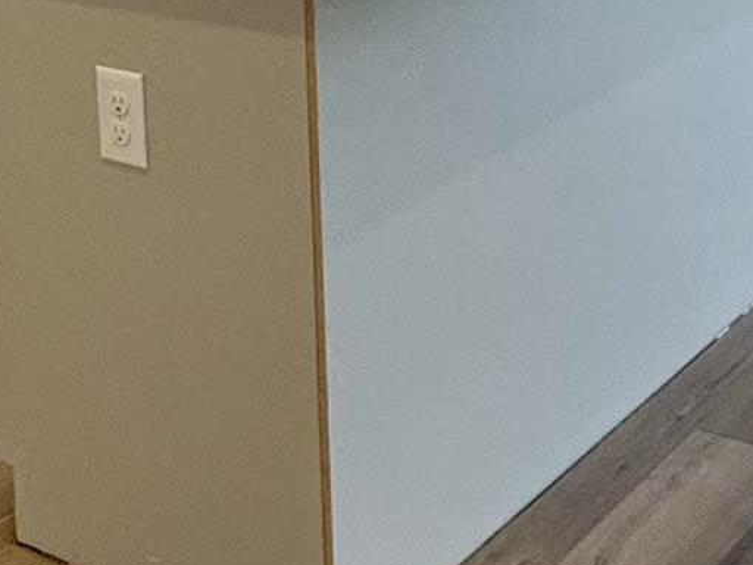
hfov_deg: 23.3
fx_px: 1827
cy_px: -262
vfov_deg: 16.2
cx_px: 366
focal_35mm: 84
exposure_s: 1/120
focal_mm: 2.22
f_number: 2.2
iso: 160
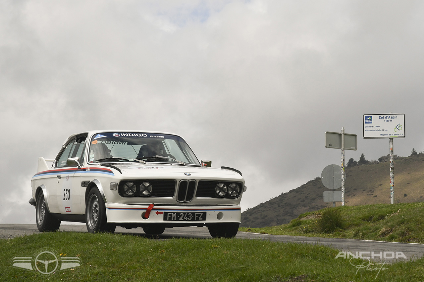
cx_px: 212
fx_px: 1166
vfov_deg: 13.8
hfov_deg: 20.6
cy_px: 141
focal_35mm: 99
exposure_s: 1/800
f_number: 11
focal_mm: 66
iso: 250
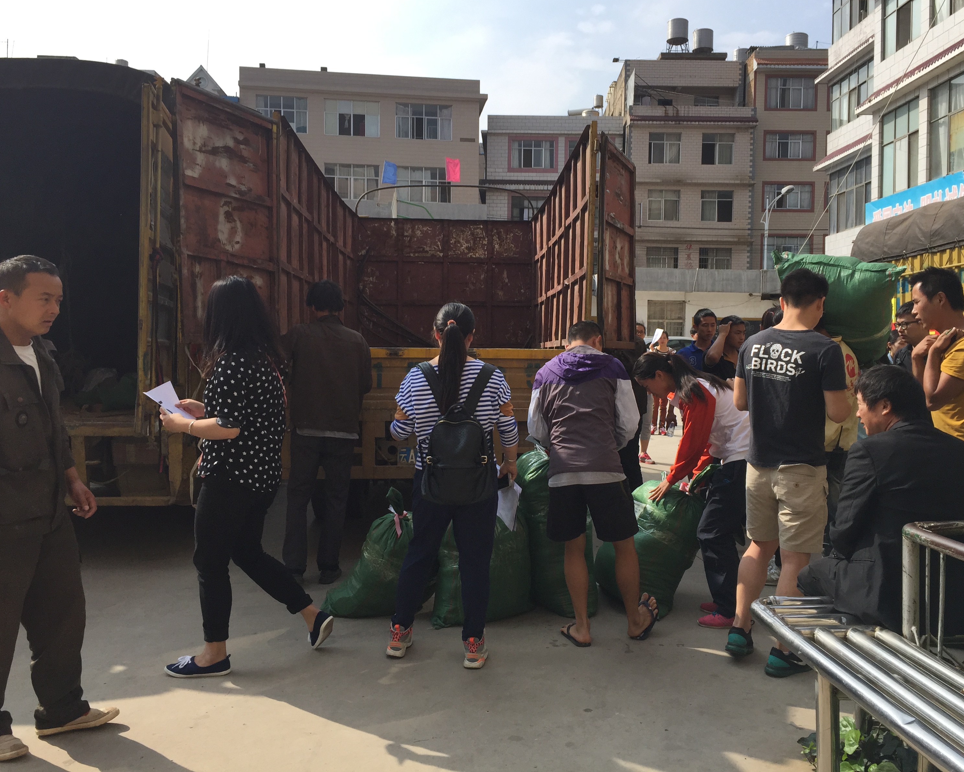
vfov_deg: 47.1
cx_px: 518
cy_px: 376
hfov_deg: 57.1
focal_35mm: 31
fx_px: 884
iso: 32
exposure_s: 1/1647
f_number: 2.2
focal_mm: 4.15
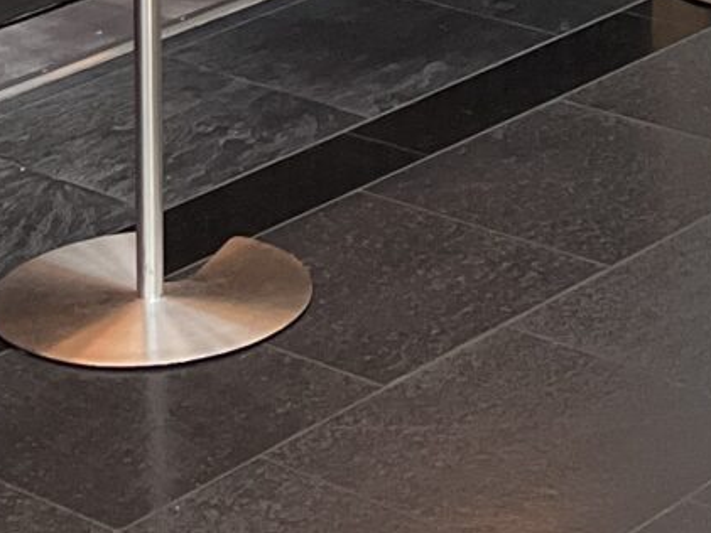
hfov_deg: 12.5
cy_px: -938
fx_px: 3246
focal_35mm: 158
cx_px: 383
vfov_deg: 8.3
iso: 125
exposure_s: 1/120
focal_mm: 5.1
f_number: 1.6
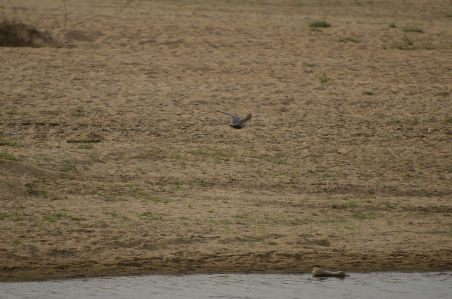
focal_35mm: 450
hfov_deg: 4.6
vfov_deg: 3.0
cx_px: 226
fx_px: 5638
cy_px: 150
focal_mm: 300
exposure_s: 1/800
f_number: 5.6
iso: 200
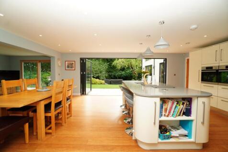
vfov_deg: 77.3
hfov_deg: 100.4
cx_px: 114
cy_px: 76
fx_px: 95
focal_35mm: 15
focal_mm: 10
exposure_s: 1/125
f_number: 5
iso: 400
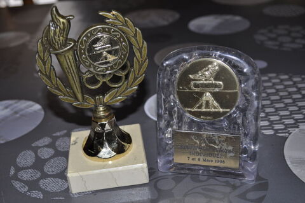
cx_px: 152
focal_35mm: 48
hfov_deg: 41.2
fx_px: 406
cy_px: 102
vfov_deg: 28.0
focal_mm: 32
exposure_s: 1/200
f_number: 5.6
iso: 200
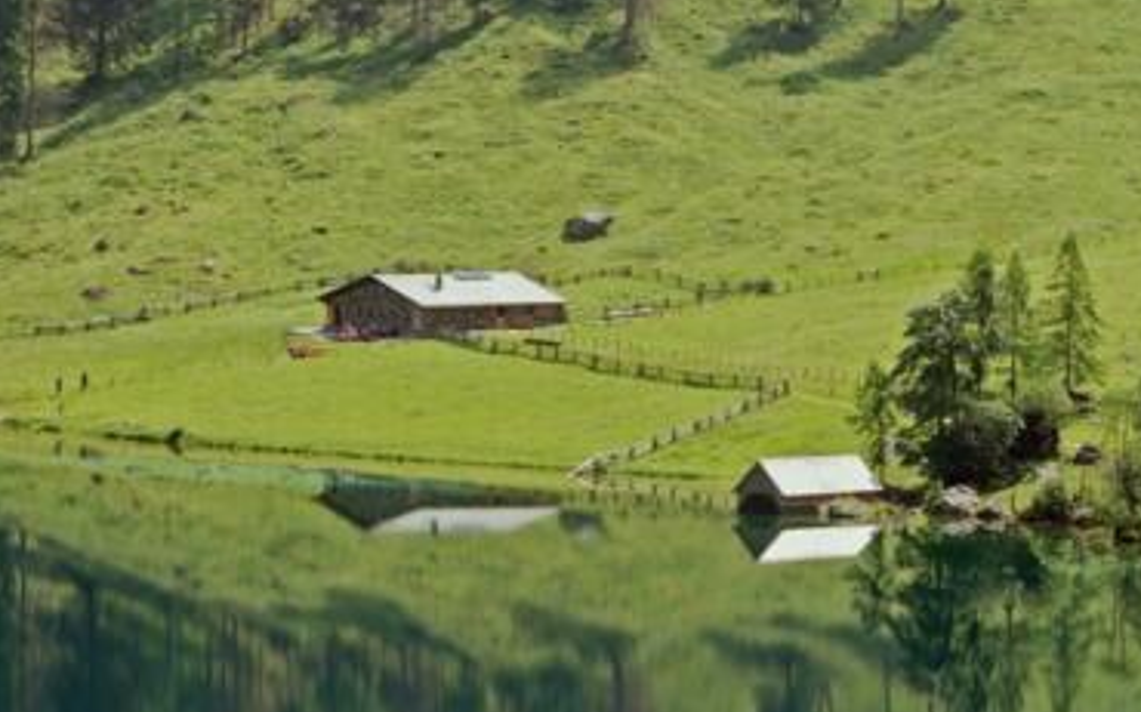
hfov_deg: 10.3
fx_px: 6339
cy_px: 256
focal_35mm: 204
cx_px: 364
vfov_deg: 6.4
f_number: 9
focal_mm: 75
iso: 160
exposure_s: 1/100
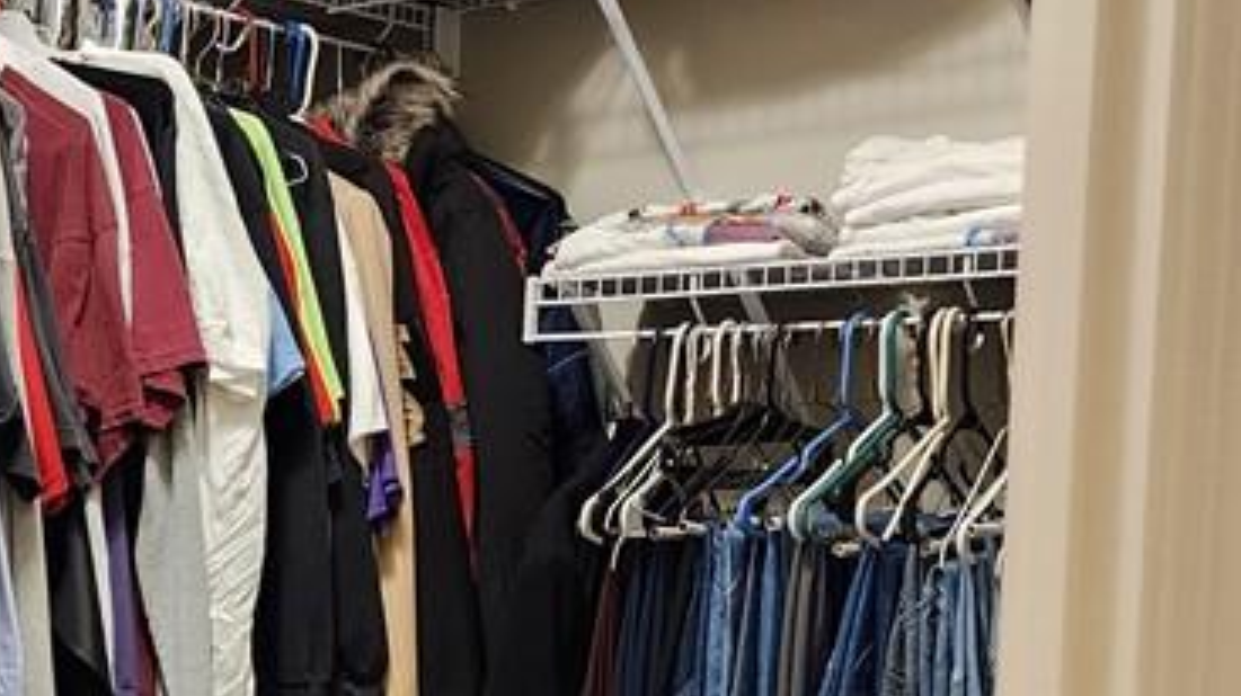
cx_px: 169
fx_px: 2302
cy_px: 753
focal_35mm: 70
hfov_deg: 29.2
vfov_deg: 16.7
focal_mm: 6.4
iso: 640
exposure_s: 1/60
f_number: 1.8
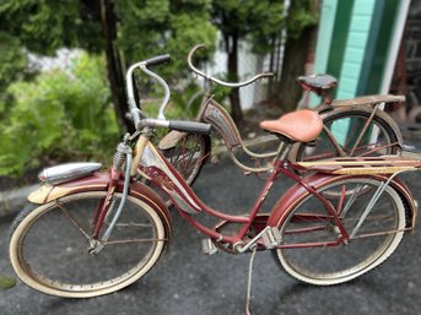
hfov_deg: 67.3
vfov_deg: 53.0
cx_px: 210
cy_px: 158
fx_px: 316
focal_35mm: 26
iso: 100
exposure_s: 1/121
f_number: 1.5
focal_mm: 5.7
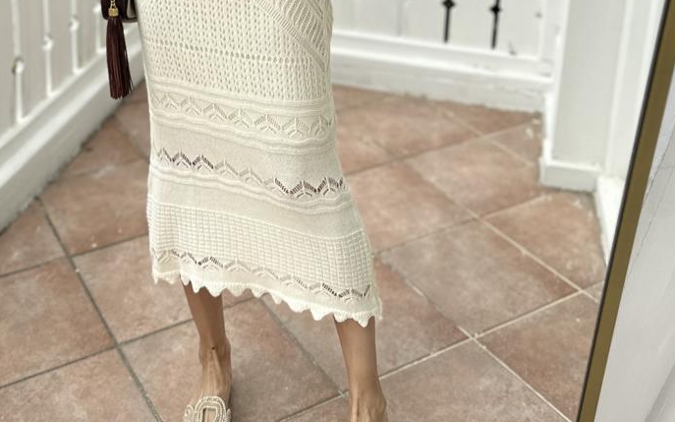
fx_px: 883
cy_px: -82
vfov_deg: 24.4
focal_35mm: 48
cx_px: 239
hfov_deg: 41.4
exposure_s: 1/918
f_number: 1.78
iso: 80
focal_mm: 6.86
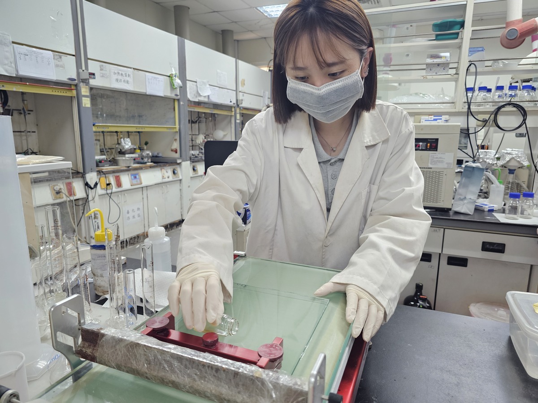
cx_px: 269
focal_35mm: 23
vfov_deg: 58.9
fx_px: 357
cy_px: 202
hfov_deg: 73.9
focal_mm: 6.3
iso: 320
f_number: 1.7
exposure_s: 1/120
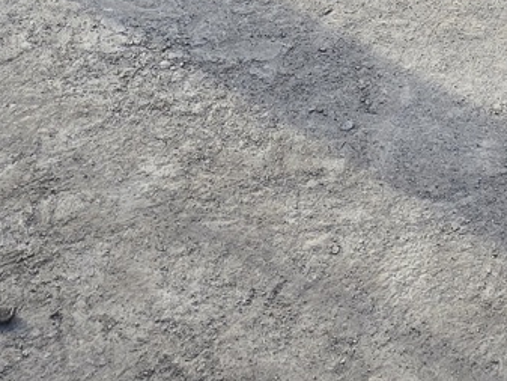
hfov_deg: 15.0
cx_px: 367
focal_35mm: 131
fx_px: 1919
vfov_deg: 10.3
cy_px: -426
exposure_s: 1/180
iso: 12
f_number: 1.7
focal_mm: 6.3
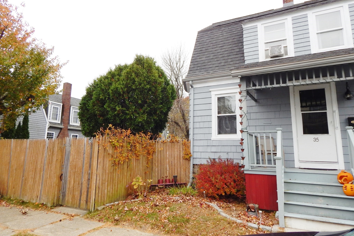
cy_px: 109
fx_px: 236
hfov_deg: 73.7
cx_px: 177
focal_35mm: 24
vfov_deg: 53.1
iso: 125
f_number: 3
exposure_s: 1/320
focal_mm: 4
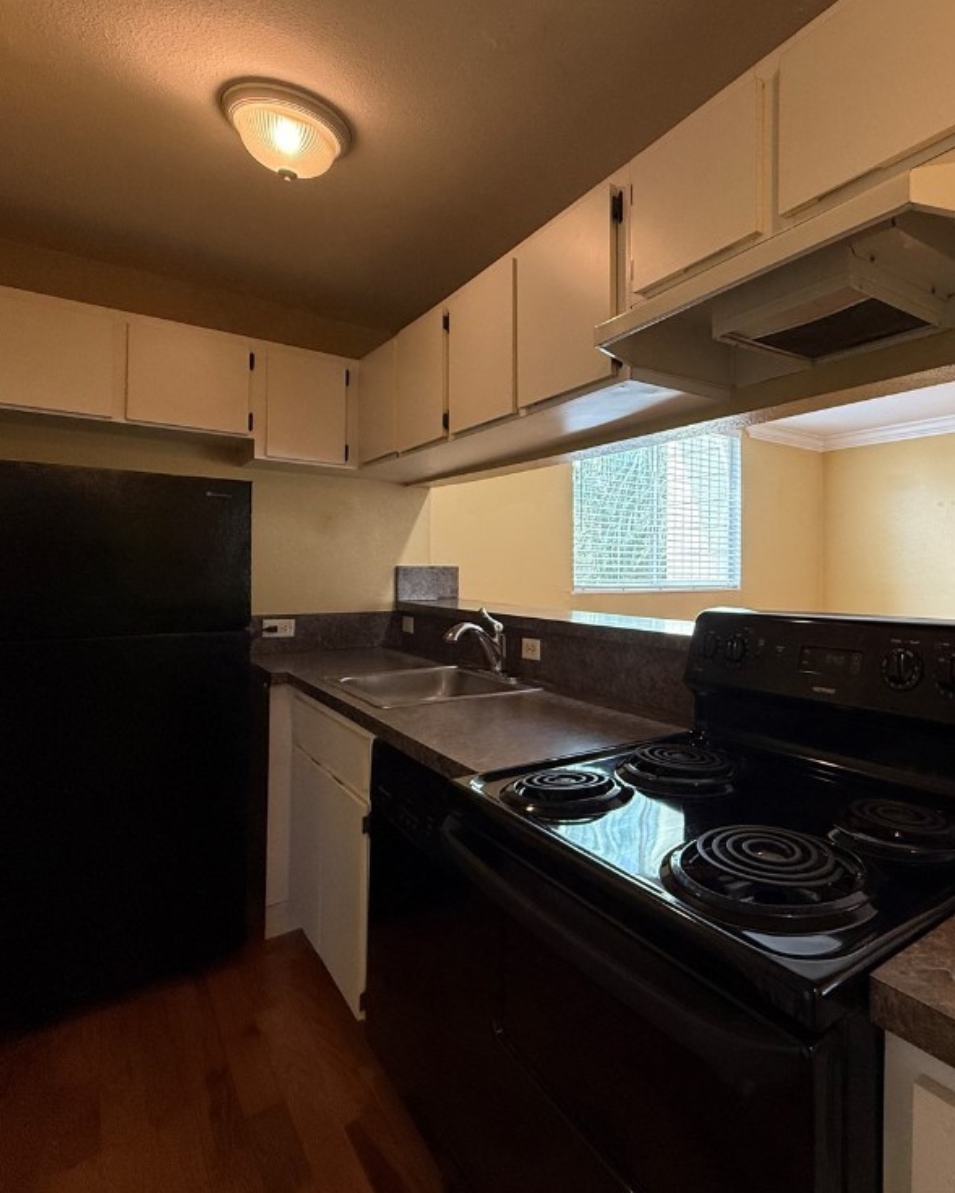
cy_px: 572
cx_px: 660
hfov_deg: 68.3
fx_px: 671
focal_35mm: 19
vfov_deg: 83.2
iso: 200
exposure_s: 1/120
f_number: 2.2
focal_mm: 2.22
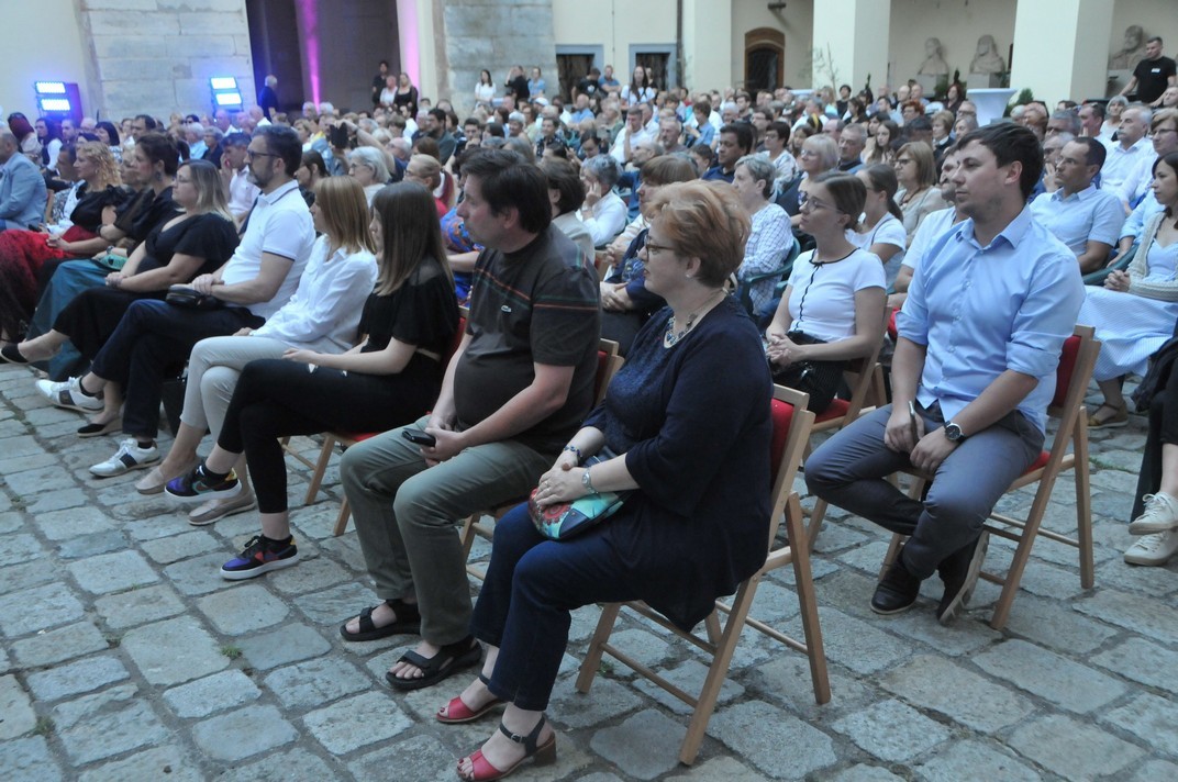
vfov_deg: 39.9
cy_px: 391
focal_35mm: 33
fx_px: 1079
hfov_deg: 57.3
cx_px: 589
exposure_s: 1/125
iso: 1600
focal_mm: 22
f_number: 5.6
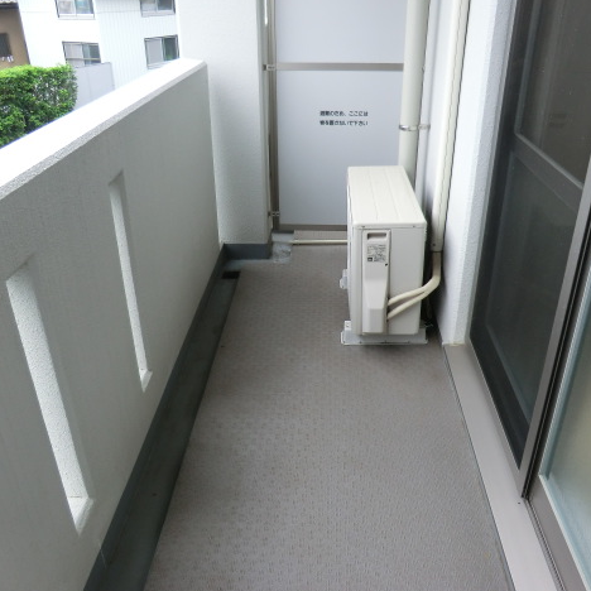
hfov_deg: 55.6
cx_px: 302
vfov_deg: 55.6
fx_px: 560
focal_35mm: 29
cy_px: 297
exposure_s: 1/100
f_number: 3.2
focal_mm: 4.3
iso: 80
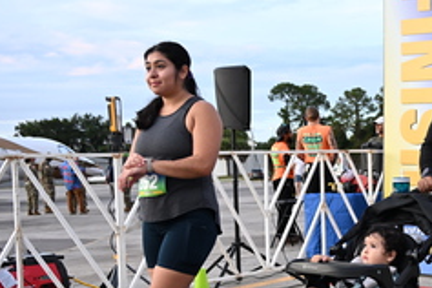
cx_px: 386
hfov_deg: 29.7
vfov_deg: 20.8
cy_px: 201
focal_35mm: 65
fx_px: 780
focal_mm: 28
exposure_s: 1/250
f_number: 4
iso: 1100
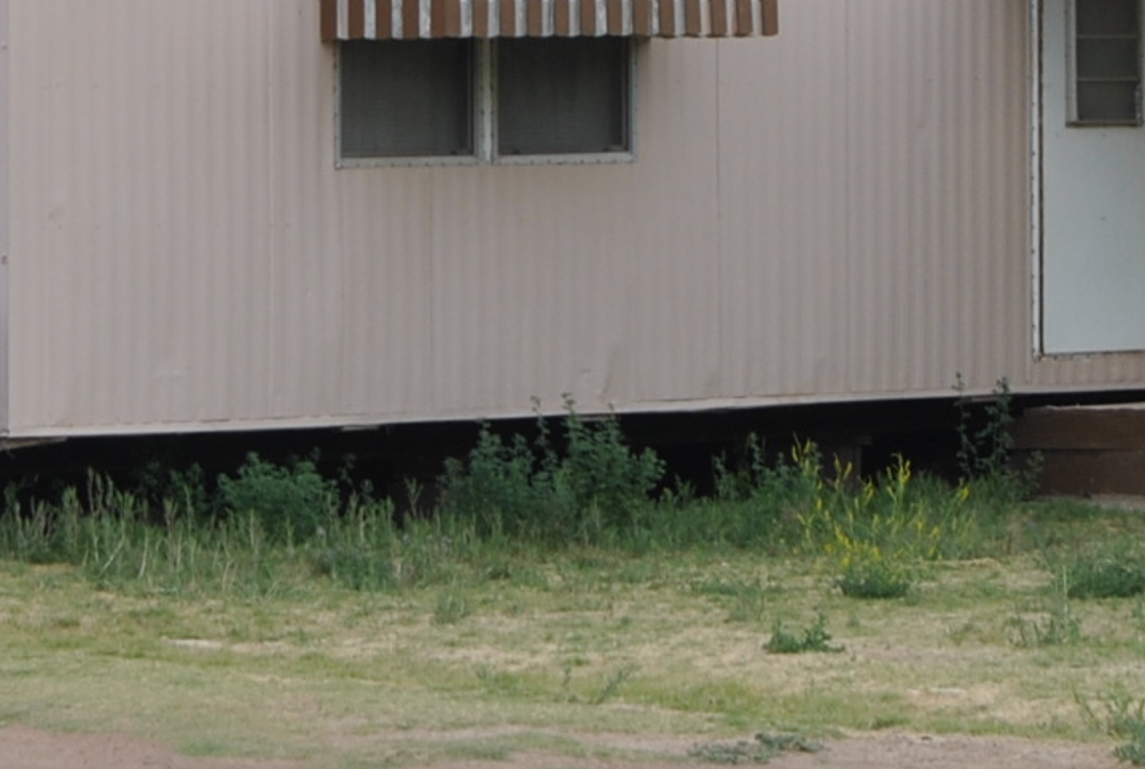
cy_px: -13
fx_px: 8862
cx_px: 433
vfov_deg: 5.0
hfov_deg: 7.4
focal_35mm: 278
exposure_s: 1/160
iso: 100
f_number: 6.3
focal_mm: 46
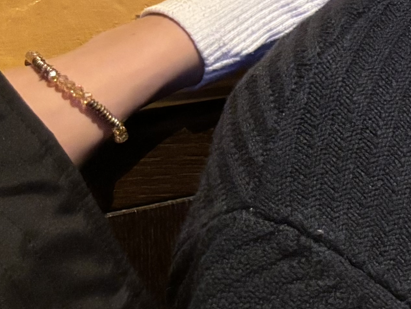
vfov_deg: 12.0
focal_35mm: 117
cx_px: 832
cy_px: -167
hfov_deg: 14.1
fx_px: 1389
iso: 500
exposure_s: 1/25
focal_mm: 5.96
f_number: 1.6
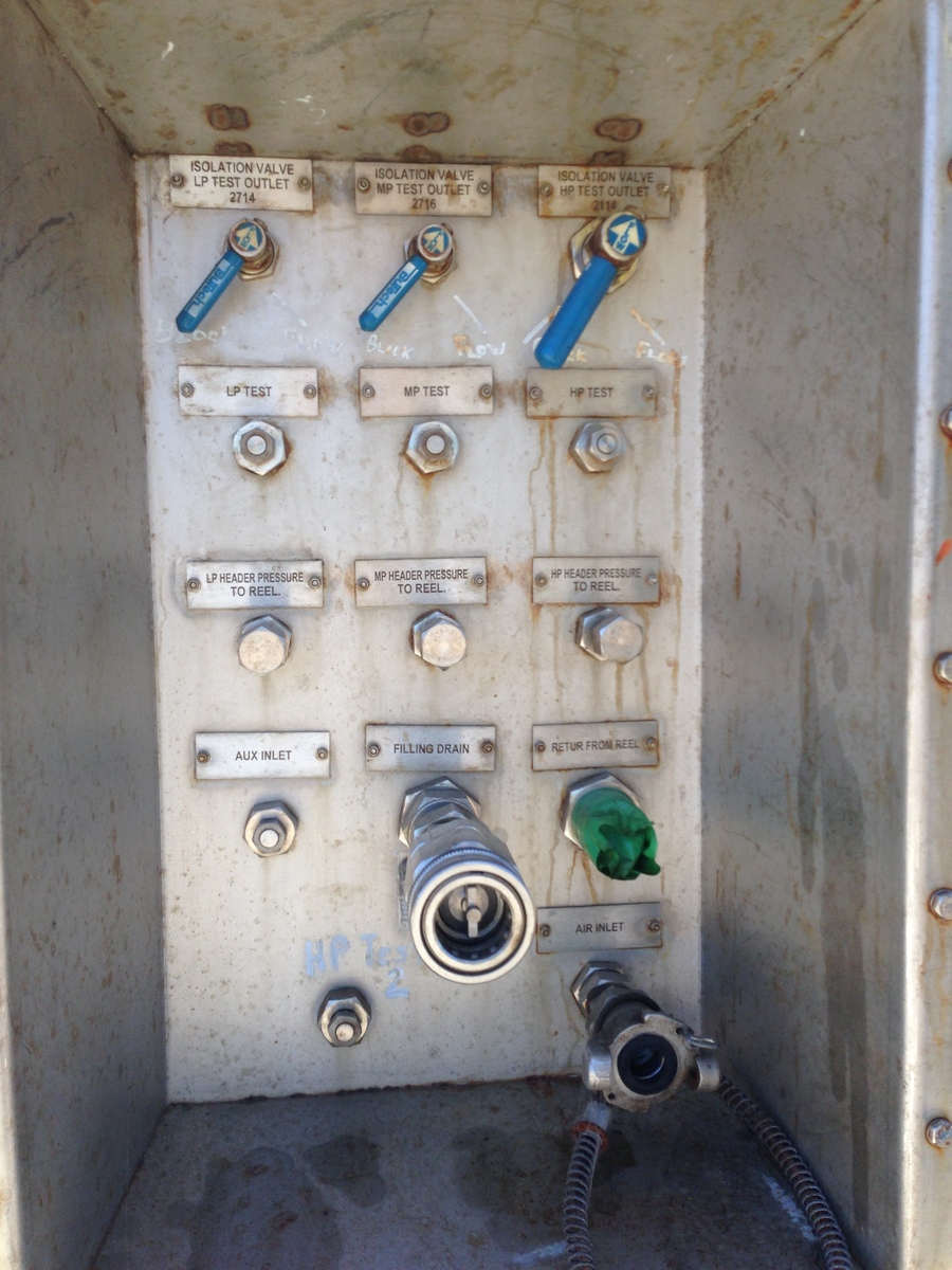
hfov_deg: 42.9
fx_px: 1210
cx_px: 476
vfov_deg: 55.4
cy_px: 635
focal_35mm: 33
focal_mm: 4.12
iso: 50
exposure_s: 1/444
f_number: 2.4
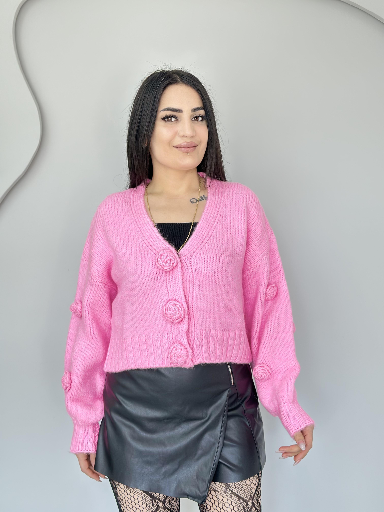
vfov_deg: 39.7
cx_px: 192
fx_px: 710
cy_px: 256
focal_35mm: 48
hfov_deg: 30.3
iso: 80
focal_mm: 6.86
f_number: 1.78
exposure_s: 1/100
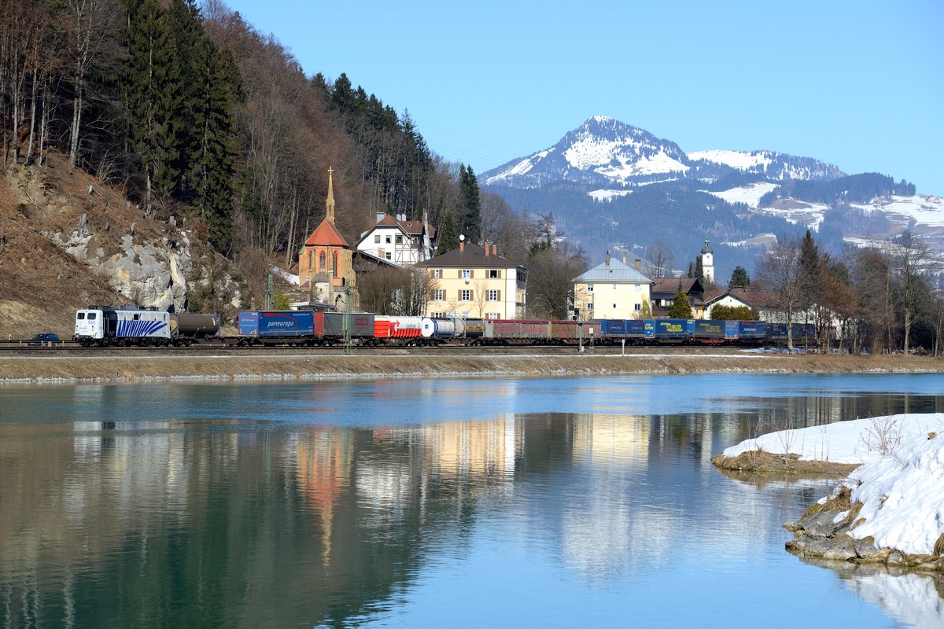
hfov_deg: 20.0
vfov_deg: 13.4
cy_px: 314
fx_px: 2674
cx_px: 472
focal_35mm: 102
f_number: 6.3
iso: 250
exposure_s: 1/1600
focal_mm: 102
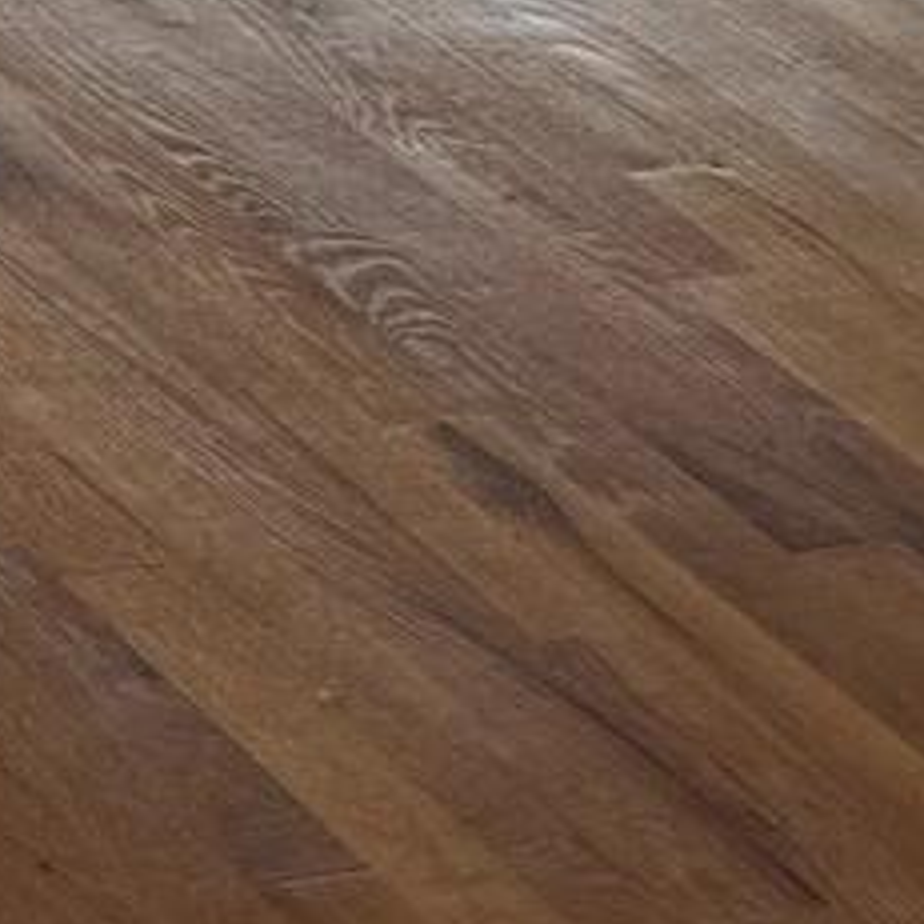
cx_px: -1660
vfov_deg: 8.6
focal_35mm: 188
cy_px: -1180
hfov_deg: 8.2
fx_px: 5678
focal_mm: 6.76
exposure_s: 1/121
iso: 64
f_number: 1.78
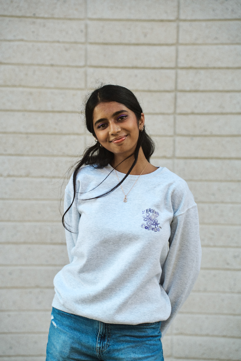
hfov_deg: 13.0
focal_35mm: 105
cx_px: 120
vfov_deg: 19.5
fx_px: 1054
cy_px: 180
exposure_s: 1/320
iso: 1000
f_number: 4
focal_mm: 105
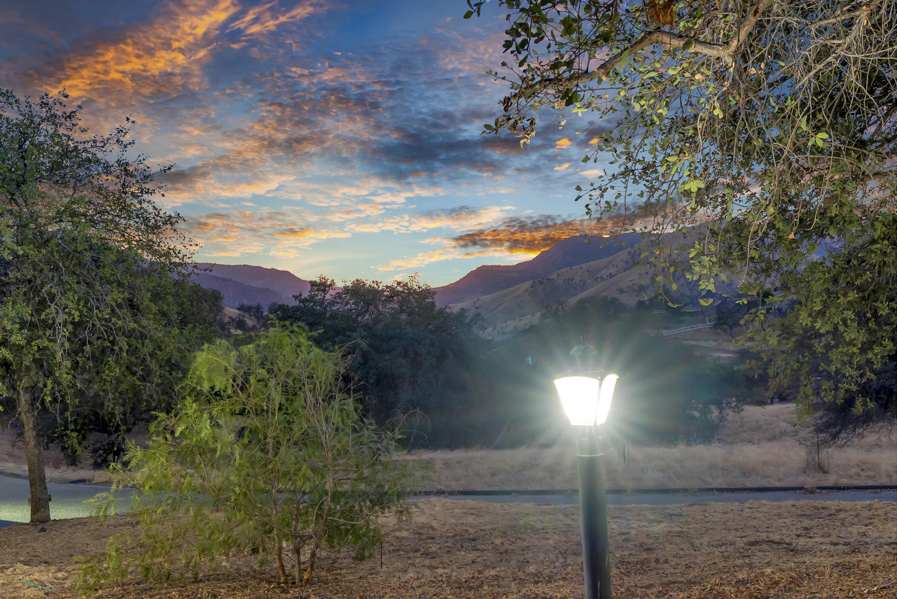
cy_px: 300
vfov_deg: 37.9
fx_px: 872
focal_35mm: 35
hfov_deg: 54.4
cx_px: 448
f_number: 10
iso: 1600
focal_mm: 35
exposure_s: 1/2
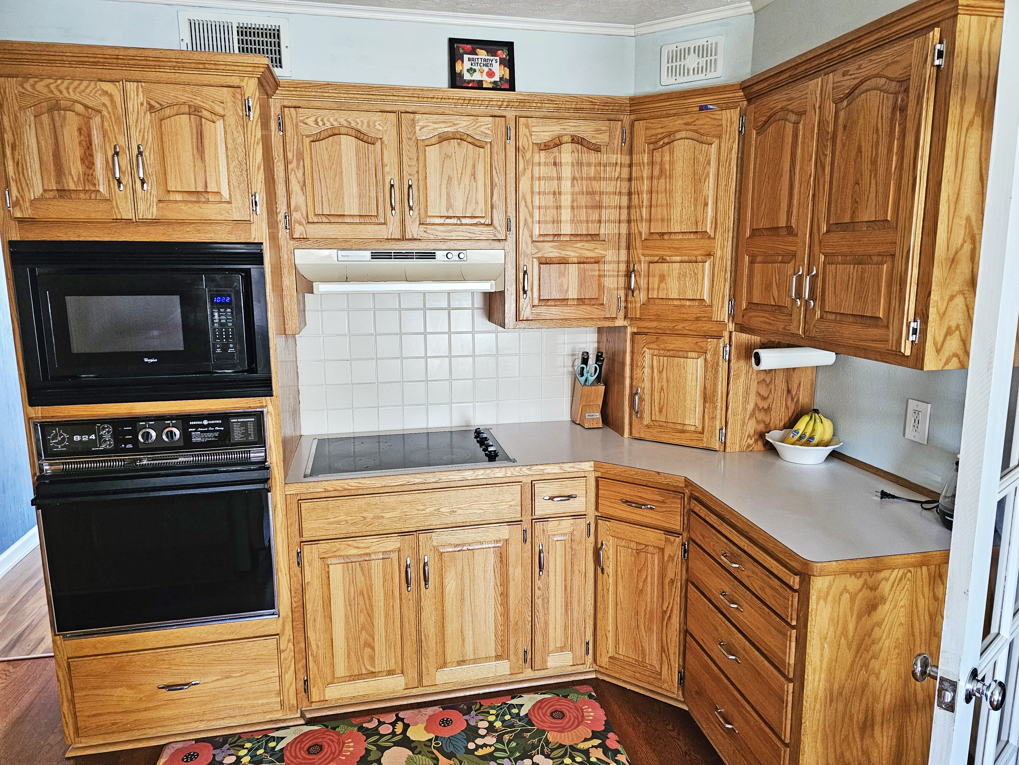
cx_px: 510
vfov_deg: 58.9
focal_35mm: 23
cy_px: 382
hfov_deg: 73.9
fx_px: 677
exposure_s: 1/120
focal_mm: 6.3
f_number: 1.7
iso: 800
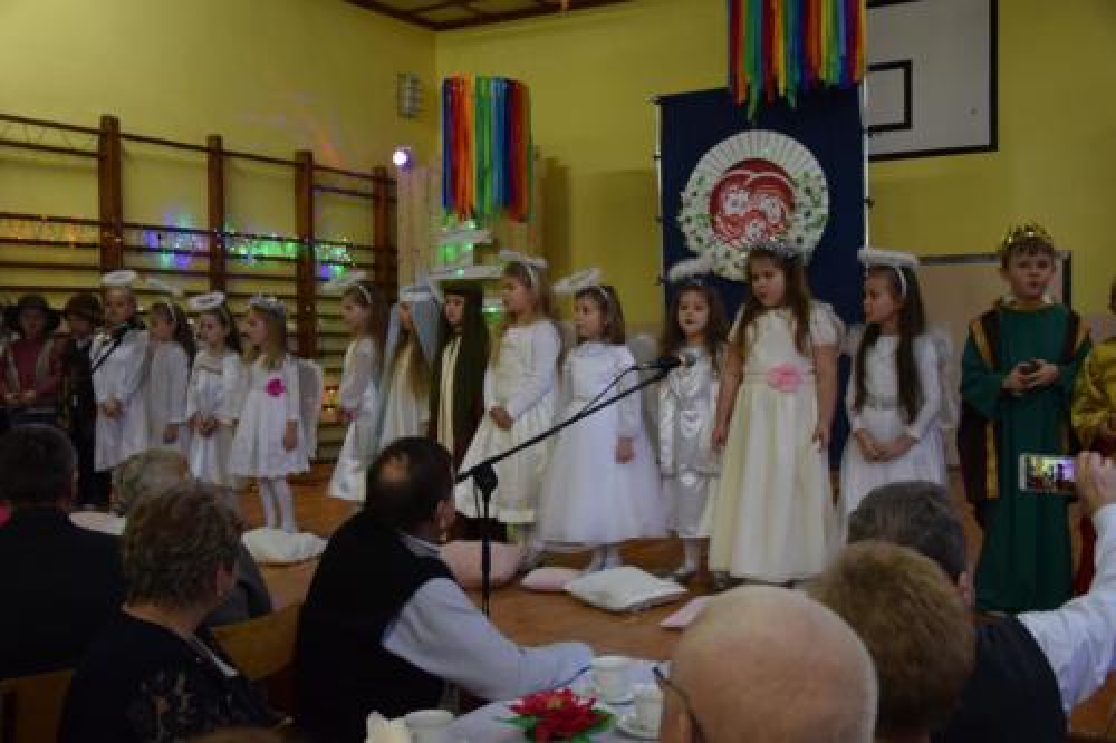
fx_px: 1162
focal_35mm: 38
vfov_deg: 35.5
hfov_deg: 51.3
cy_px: 372
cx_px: 558
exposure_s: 1/60
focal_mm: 25
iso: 1800
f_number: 4
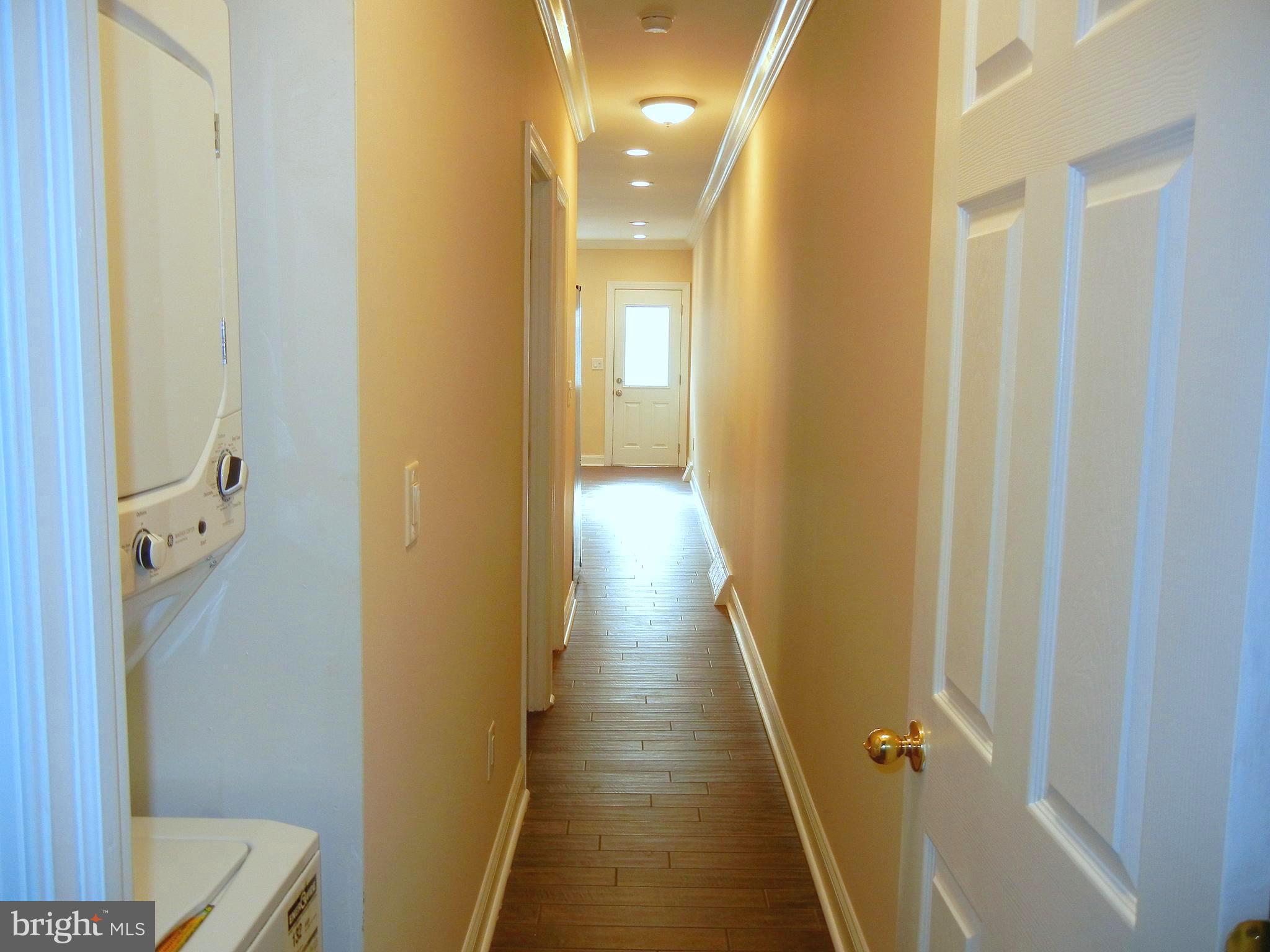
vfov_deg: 46.8
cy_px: 476
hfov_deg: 60.0
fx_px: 1101
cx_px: 635
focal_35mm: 30
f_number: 3.5
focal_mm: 5.4
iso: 160
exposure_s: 1/33
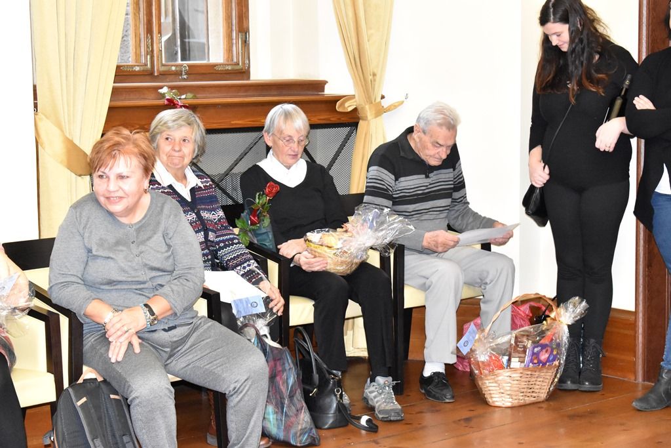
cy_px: 224
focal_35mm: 82
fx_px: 1538
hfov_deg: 24.6
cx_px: 336
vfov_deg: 16.6
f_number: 7.1
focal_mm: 55
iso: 5600
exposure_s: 1/100
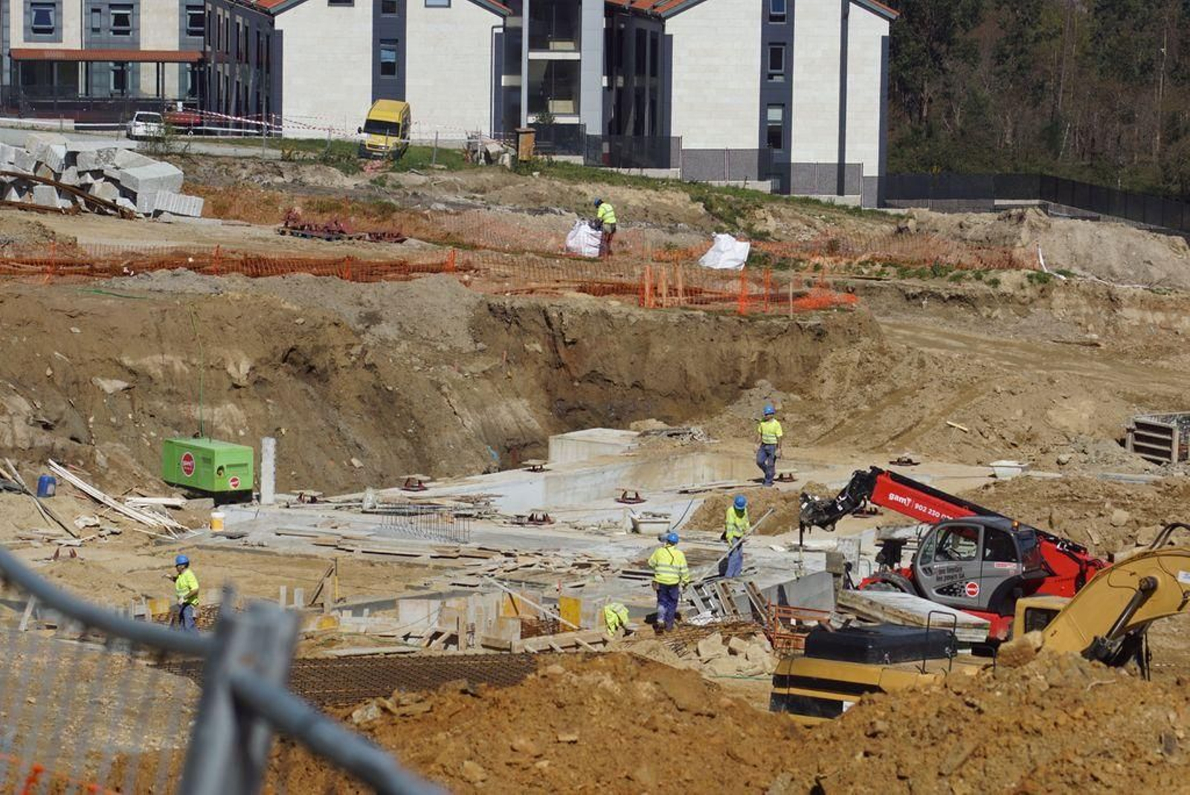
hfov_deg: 13.7
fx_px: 4961
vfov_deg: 9.2
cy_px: 398
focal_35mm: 150
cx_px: 595
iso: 200
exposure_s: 1/500
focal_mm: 100
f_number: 9
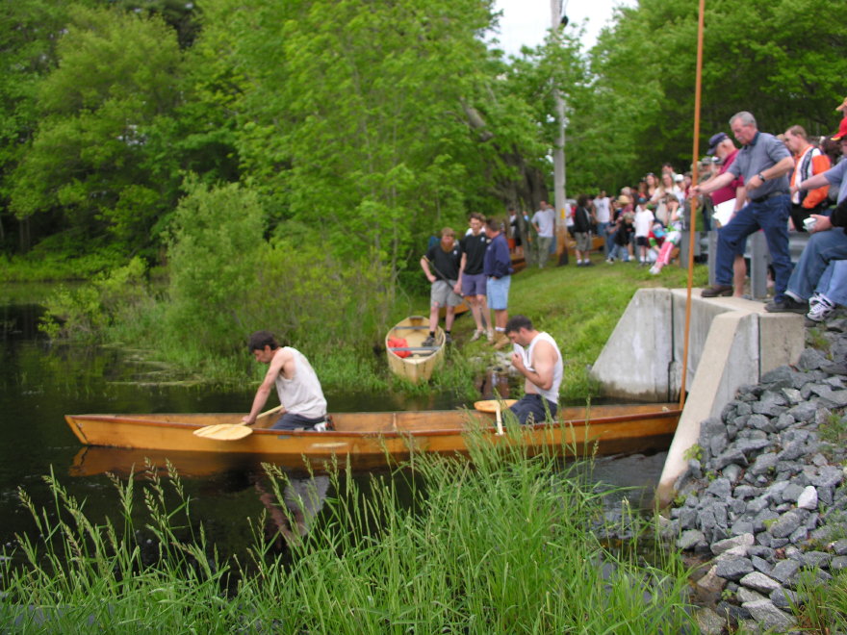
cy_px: 318
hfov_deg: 52.6
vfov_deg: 40.7
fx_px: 856
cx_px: 424
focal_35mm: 35
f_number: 2.8
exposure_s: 1/250
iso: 50
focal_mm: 8.9
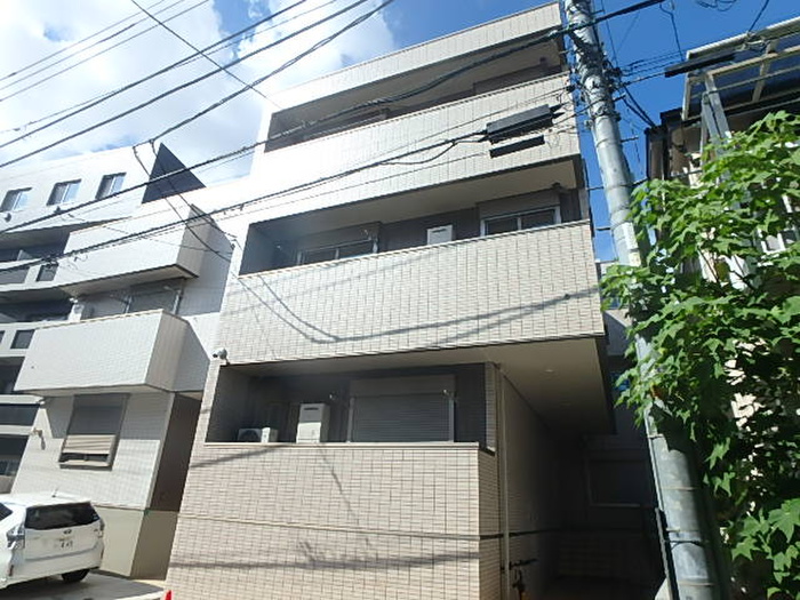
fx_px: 485
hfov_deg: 79.0
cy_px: 300
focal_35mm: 21
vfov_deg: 63.4
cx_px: 400
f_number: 6
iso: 125
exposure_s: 1/400
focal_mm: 3.7
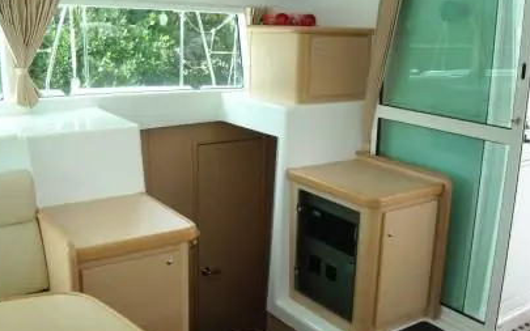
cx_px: 253
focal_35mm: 41
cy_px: 171
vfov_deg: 31.2
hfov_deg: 48.2
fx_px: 592
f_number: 2.8
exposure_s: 1/250
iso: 135
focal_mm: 5.7
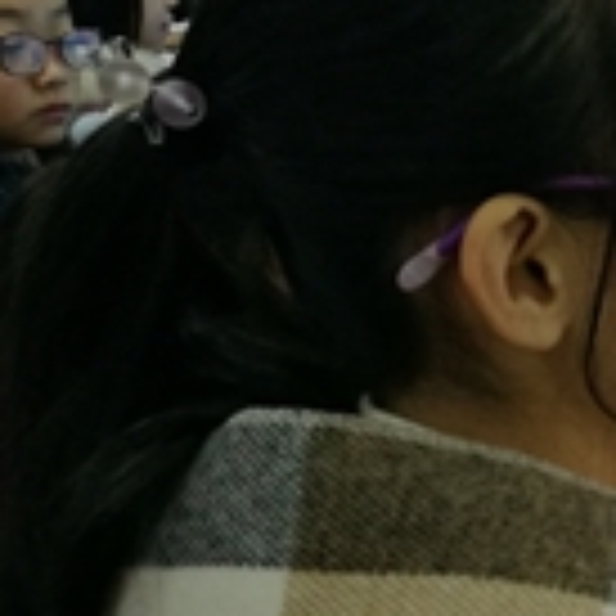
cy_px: 555
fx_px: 1752
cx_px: 1102
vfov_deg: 19.6
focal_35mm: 87
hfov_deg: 16.7
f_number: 2.2
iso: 250
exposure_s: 1/33.3
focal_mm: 4.5
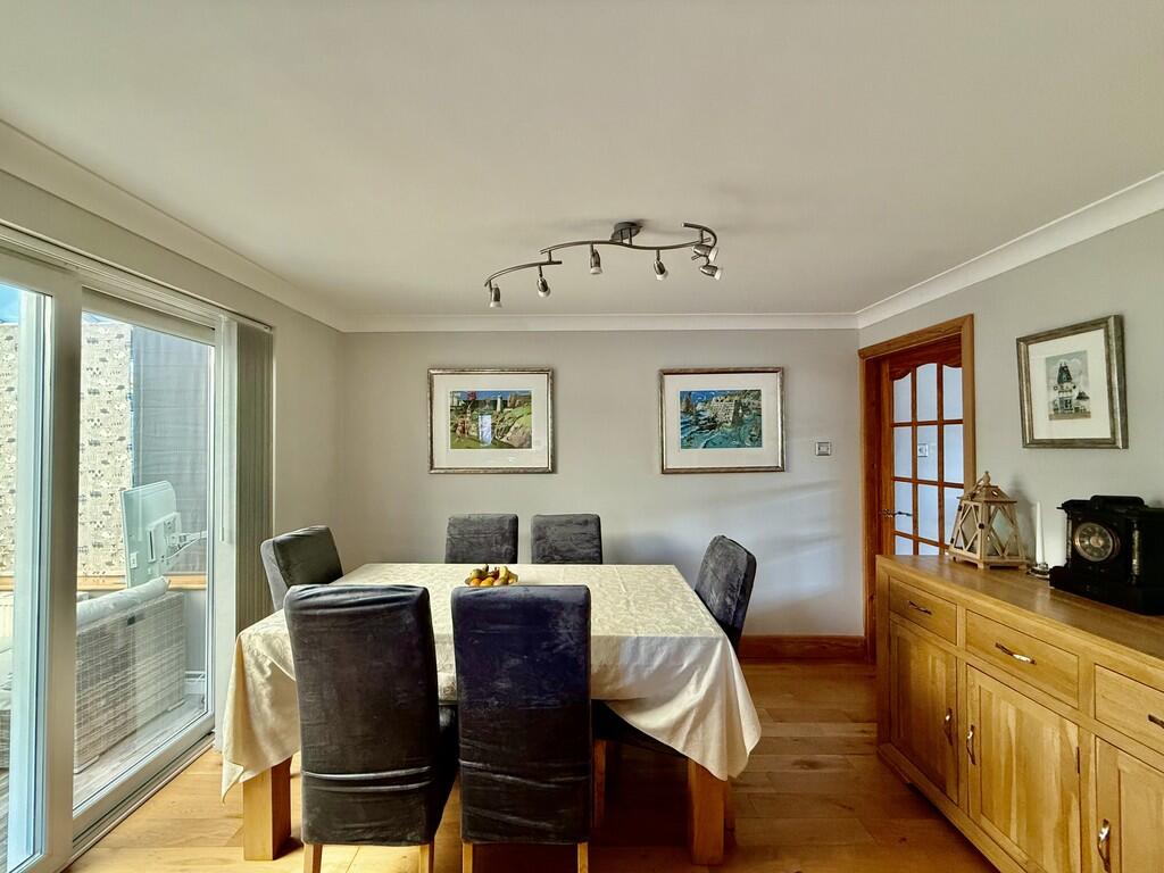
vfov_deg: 85.7
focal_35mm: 14
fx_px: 471
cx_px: 582
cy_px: 436
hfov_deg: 102.1
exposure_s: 1/70
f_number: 2.2
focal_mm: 2.22
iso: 320
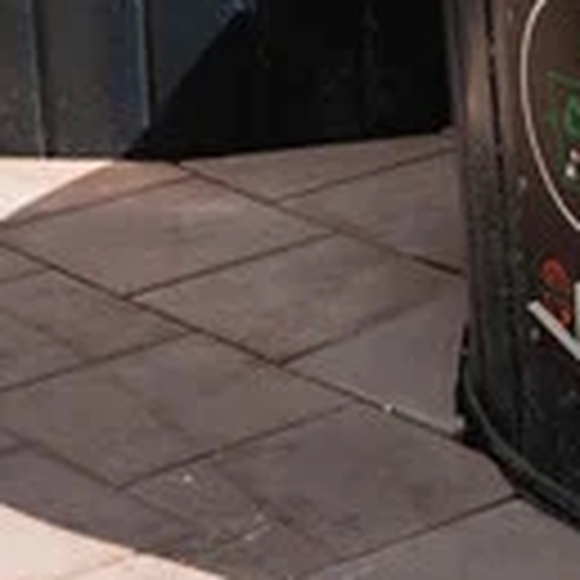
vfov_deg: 9.7
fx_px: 3355
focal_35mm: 177
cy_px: -198
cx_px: 1151
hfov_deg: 9.3
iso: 100
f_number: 5.6
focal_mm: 28
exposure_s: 1/500
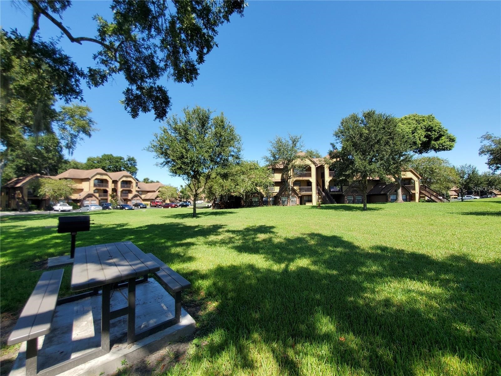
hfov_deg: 106.2
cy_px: 188
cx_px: 250
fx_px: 188
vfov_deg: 89.9
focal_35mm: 13
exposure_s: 1/554
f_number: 2.2
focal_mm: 1.8
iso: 50
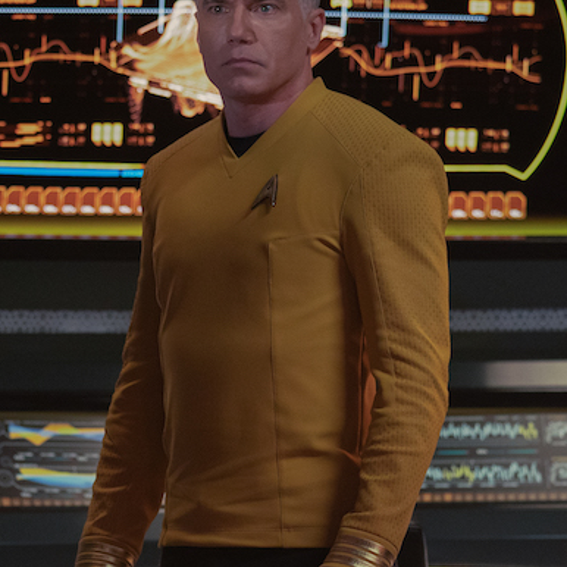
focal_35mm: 285
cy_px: 308
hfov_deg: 6.1
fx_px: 5281
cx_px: 244
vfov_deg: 6.1
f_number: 2.8
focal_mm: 108
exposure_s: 1/160
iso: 3200
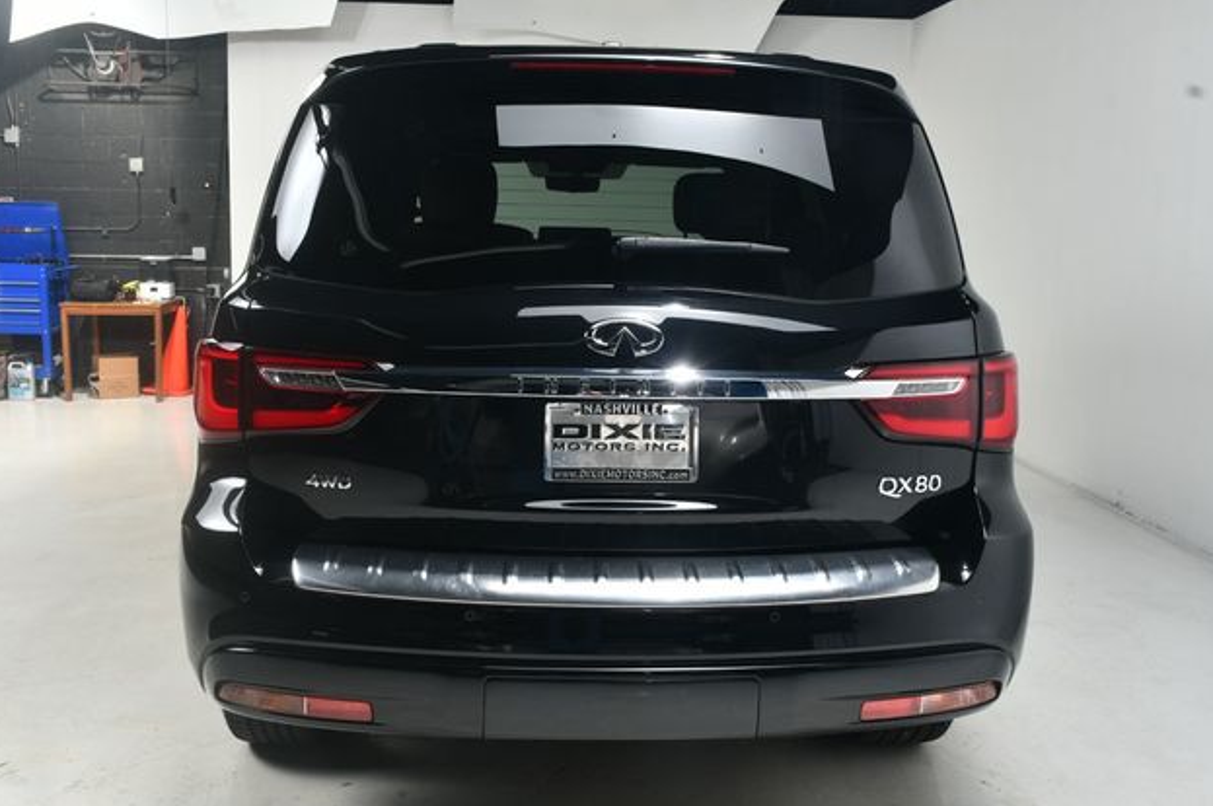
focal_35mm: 37
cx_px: 611
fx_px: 1245
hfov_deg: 51.9
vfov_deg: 35.9
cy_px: 399
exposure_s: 1/160
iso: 100
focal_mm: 24
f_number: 11
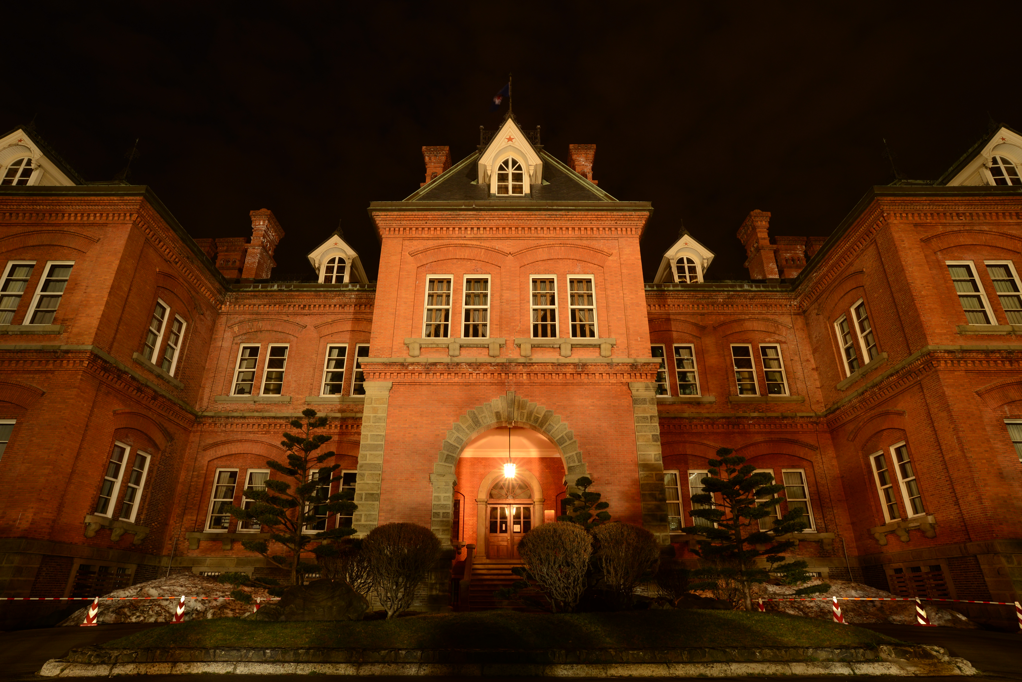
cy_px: 341
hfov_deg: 84.0
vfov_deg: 62.0
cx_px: 511
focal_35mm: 20
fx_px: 568
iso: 400
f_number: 8
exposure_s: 1.6
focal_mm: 20
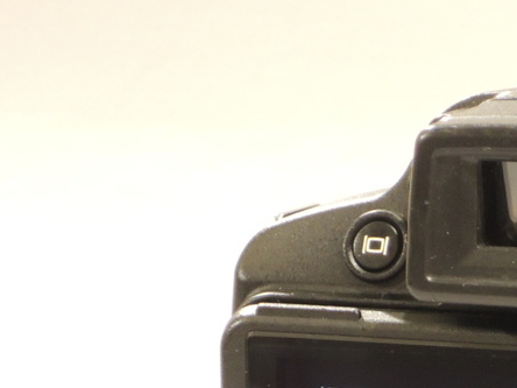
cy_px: 512
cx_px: 694
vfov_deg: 5.5
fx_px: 4033
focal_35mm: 270
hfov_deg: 7.3
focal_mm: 17.9
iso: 500
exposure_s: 1/30
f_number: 4.9
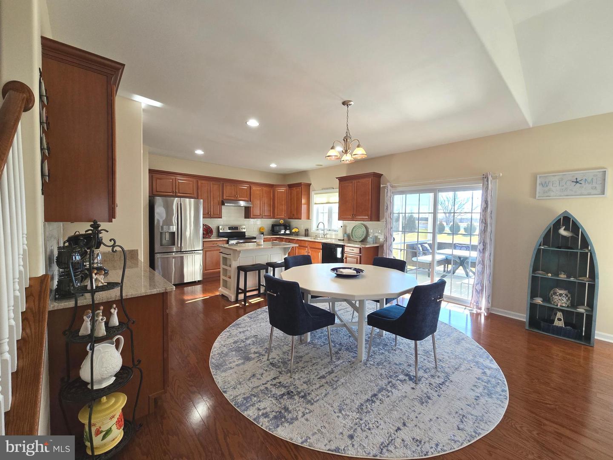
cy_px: 230
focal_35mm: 13
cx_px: 306
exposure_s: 1/120
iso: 80
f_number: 2.2
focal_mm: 2.2
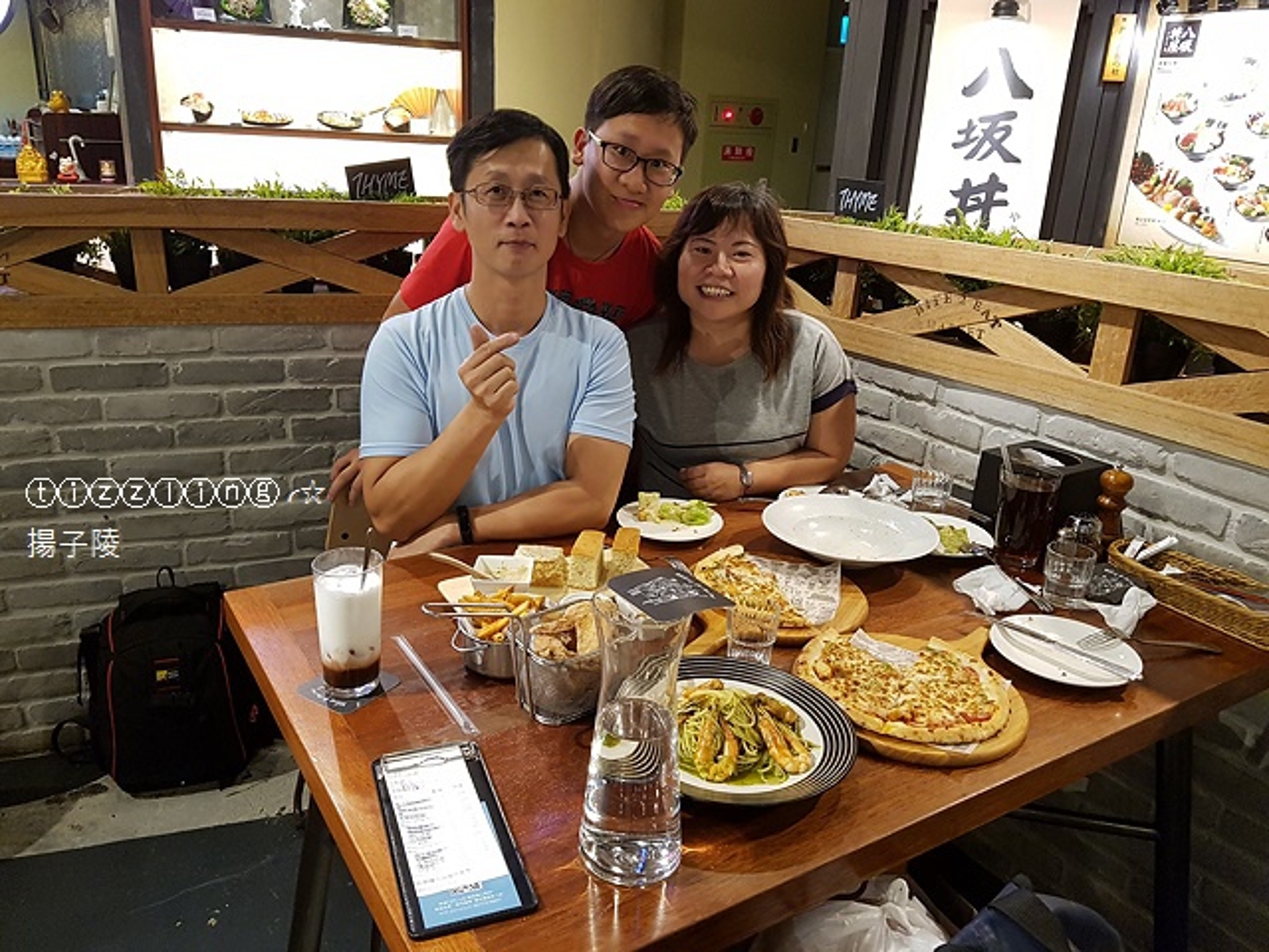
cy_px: 476
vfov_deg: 53.1
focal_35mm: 26
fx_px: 953
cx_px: 634
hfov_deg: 67.3
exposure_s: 1/24
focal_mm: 4.2
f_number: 1.7
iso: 200
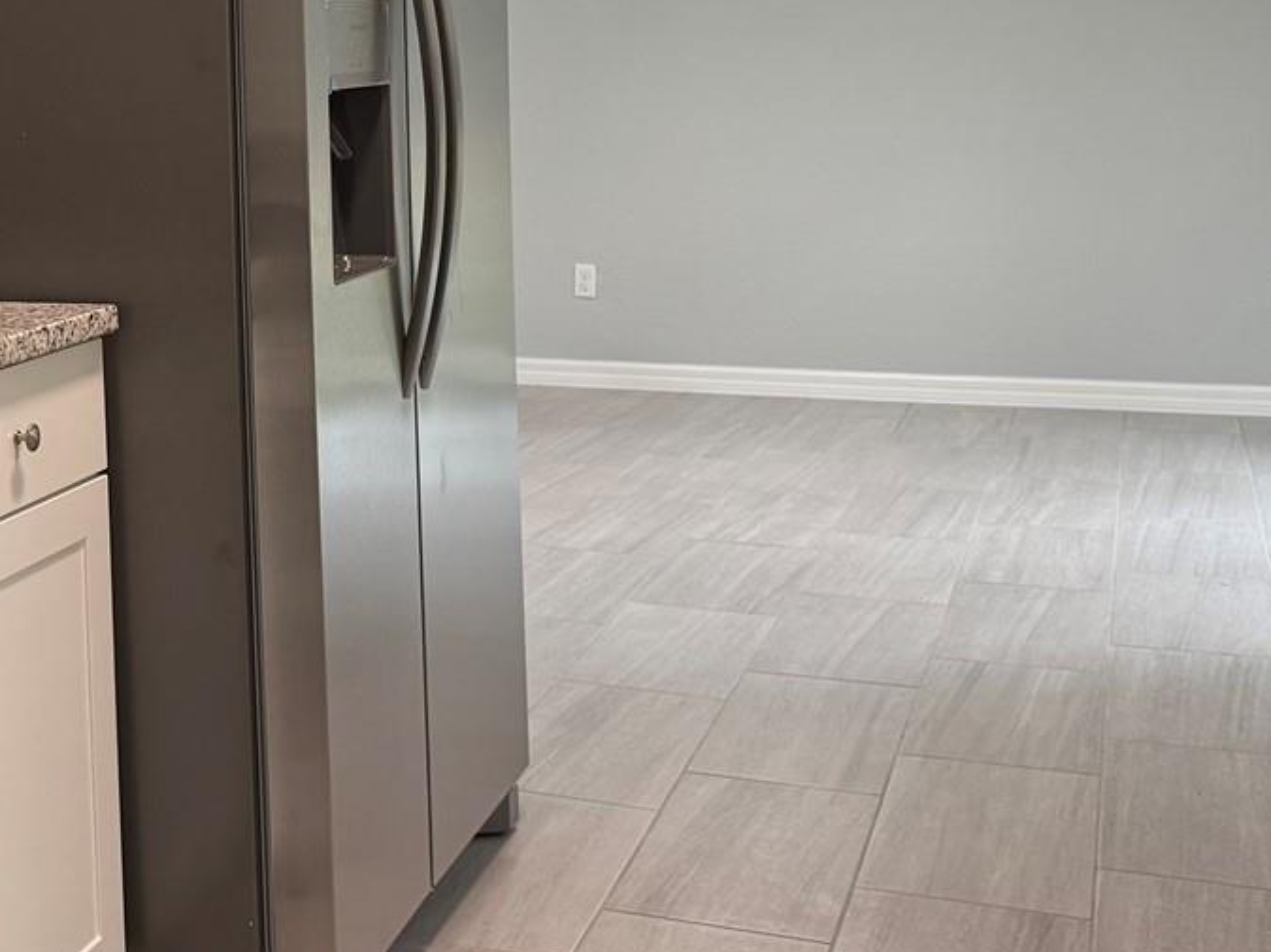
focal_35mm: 57
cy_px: 177
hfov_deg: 31.6
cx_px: 45
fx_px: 2092
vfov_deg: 25.2
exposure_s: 1/120
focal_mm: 6.76
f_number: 1.78
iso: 200
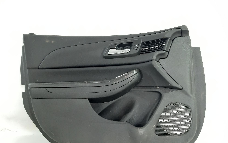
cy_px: 81
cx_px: 114
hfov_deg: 64.6
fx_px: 180
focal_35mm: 29
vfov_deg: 43.1
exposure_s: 1/50
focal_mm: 3.93
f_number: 1.7
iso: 320
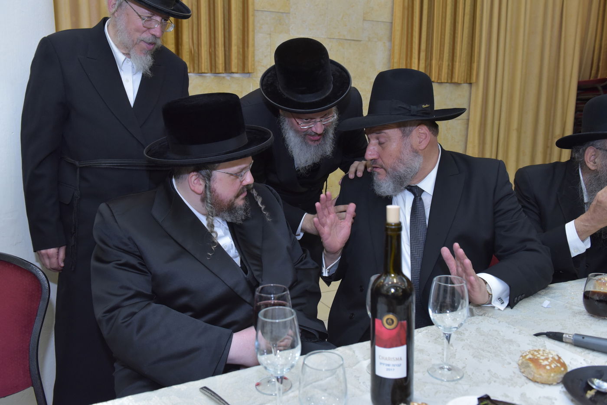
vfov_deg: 42.3
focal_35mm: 31
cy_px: 202
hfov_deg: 60.3
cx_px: 304
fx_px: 523
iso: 2500
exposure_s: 1/200
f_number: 5.6
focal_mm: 31
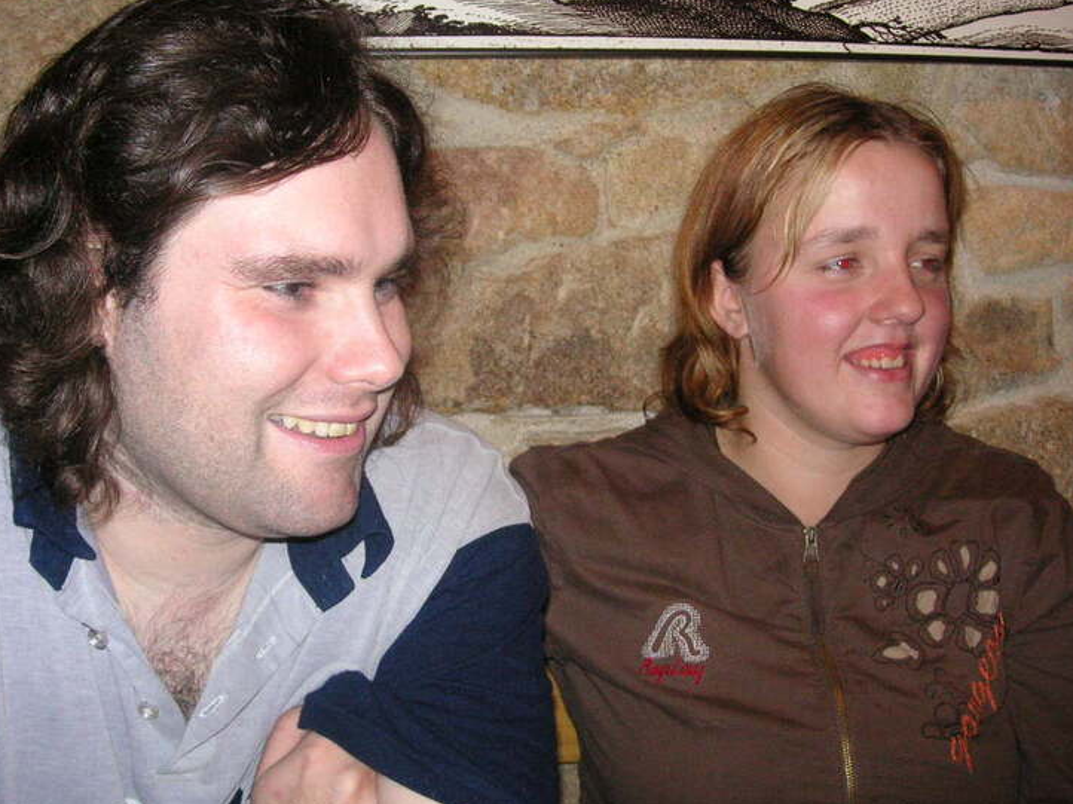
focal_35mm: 41
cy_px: 377
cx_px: 492
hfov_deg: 45.7
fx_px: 1270
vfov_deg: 35.1
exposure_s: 1/45
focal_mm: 6.1
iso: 160
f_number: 2.8
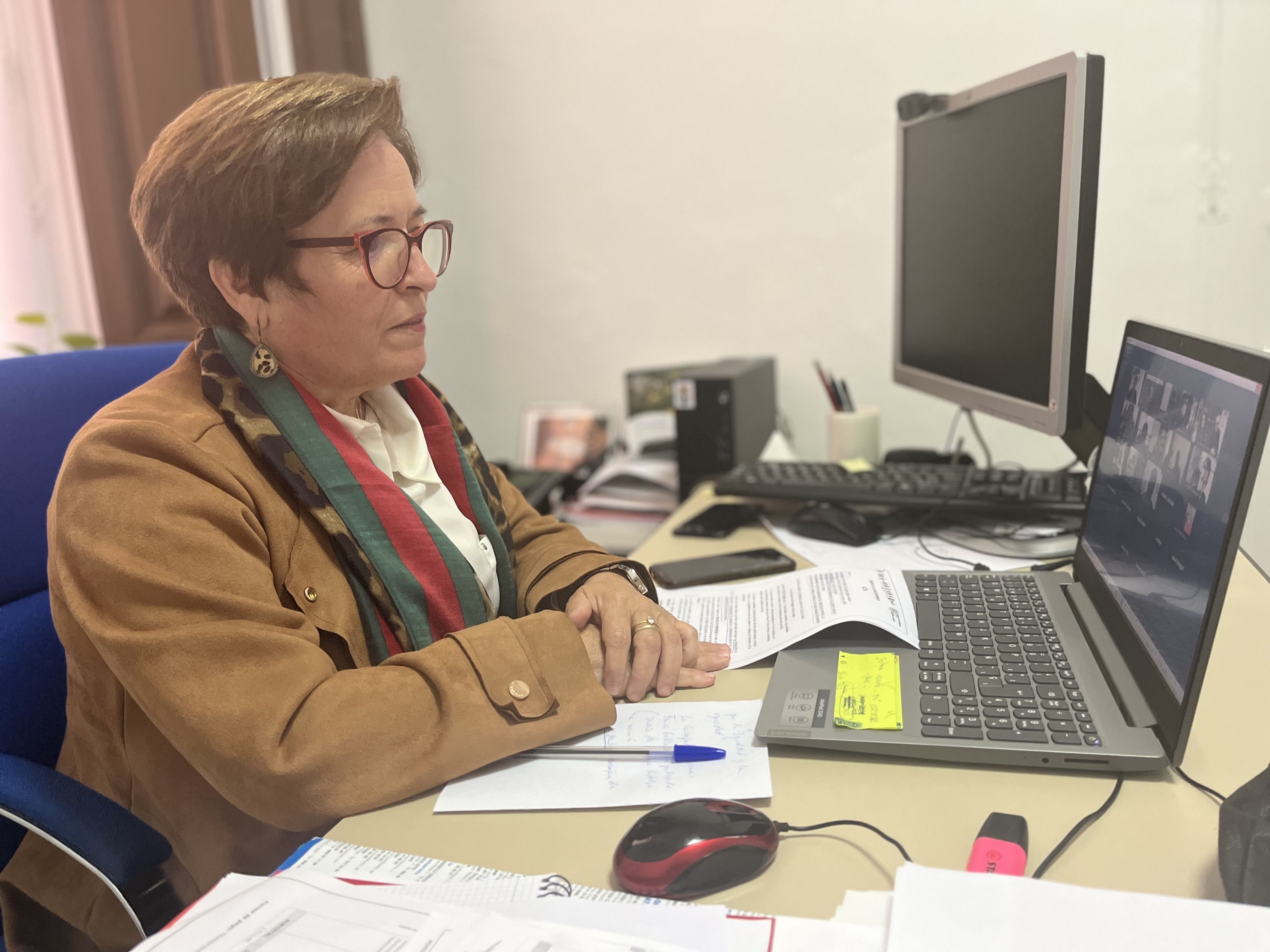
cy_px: 476
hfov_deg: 67.3
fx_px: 954
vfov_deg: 53.1
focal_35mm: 26
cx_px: 635
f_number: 1.6
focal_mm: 5.1
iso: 200
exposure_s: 1/50
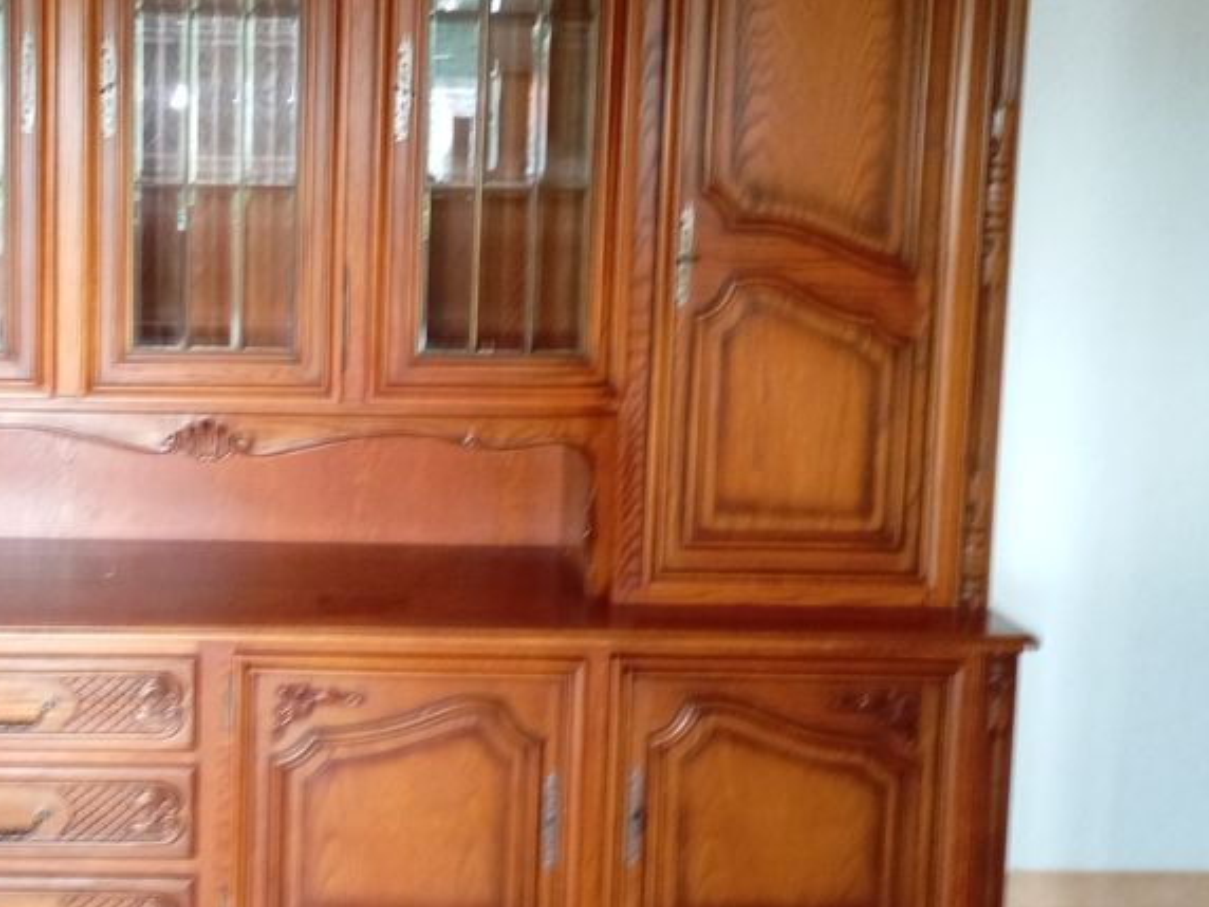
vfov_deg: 29.4
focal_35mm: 49
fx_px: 1711
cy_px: 286
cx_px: 220
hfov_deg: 37.3
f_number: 1.8
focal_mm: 4.27
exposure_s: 1/11.1
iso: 406
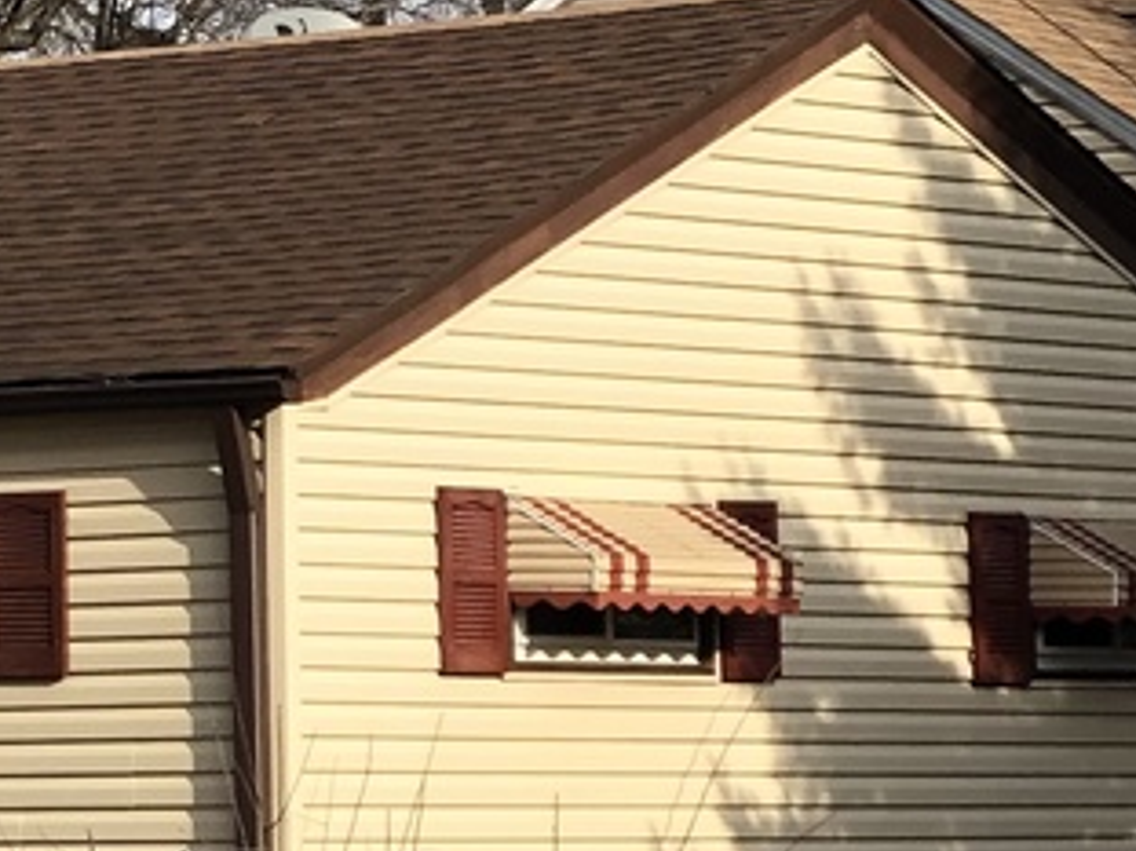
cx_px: -1304
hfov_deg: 7.8
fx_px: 7906
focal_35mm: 241
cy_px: 358
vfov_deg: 6.2
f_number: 2.4
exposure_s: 1/714
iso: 16
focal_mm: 6
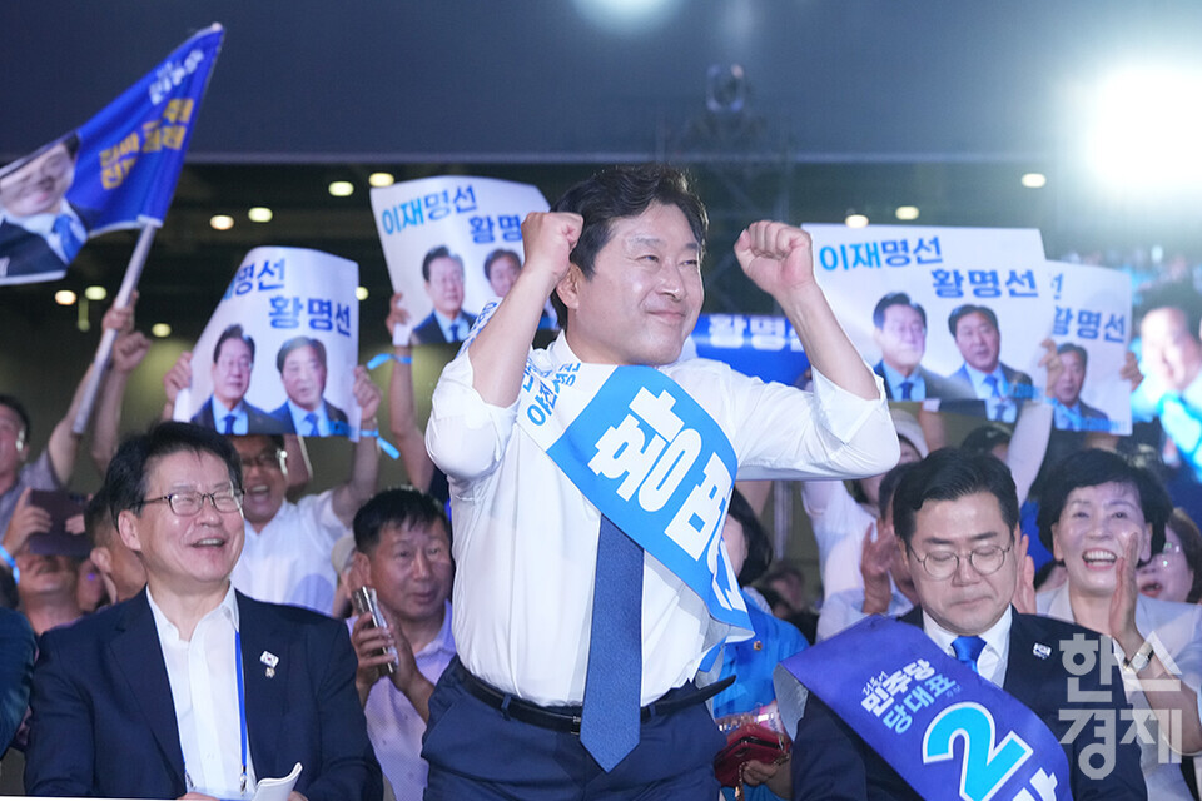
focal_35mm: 70
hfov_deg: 28.8
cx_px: 601
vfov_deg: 19.5
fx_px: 2337
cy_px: 400
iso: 3200
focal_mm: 70
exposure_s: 1/160
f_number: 5
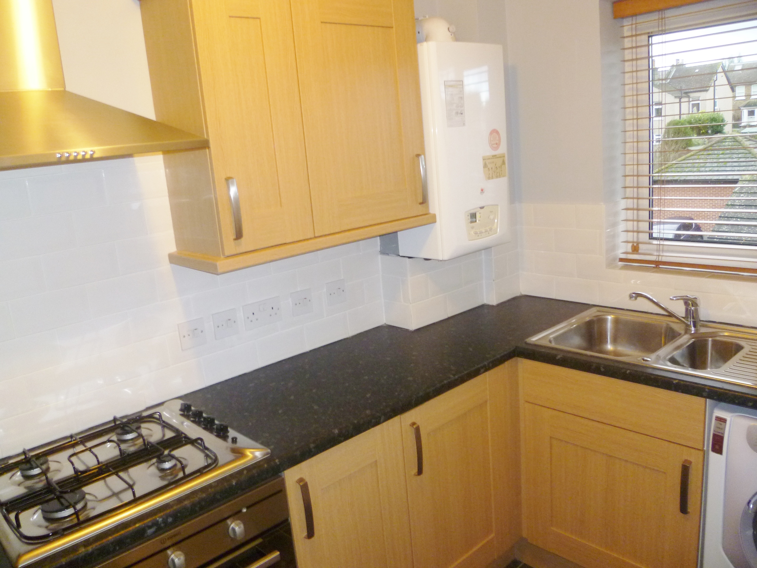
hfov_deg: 63.4
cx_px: 378
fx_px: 612
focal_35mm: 28
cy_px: 284
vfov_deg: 49.7
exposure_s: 1/30
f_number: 2.8
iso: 200
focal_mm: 5
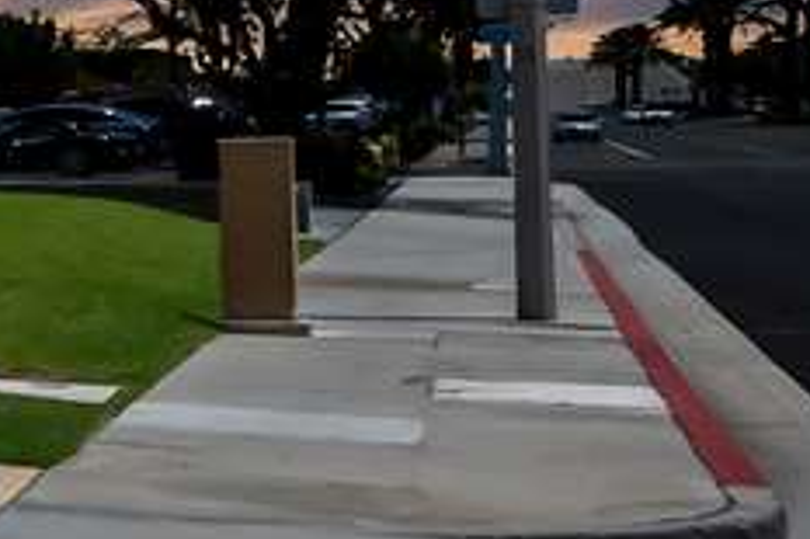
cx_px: -1544
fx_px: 2316
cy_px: -323
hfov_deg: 11.8
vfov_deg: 12.5
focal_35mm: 103
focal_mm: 16
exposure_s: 1/125
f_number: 11
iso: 400
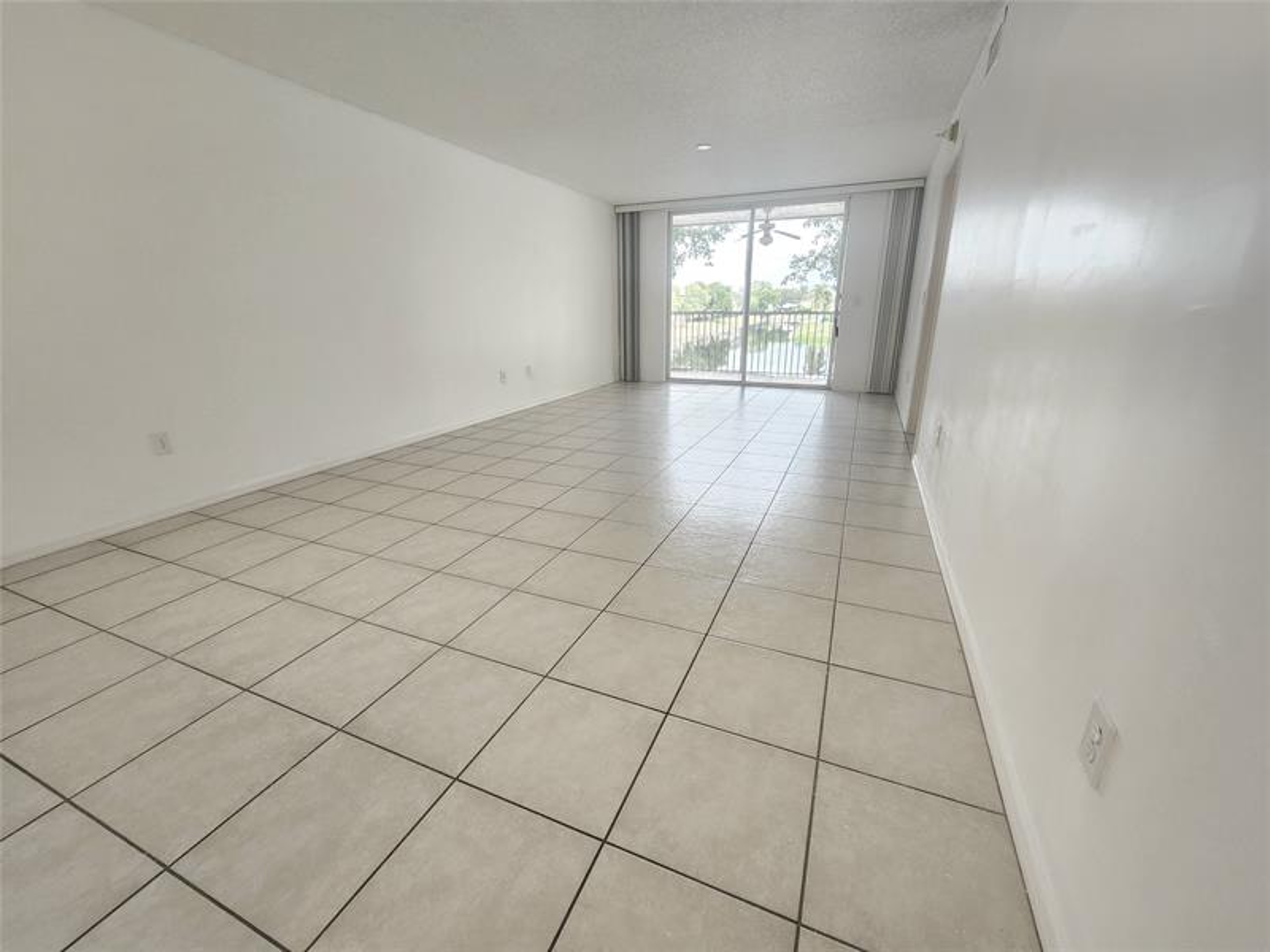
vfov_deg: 89.9
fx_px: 477
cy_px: 476
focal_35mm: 13
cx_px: 635
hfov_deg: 106.2
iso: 200
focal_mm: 2.2
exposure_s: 1/60.2
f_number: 2.2
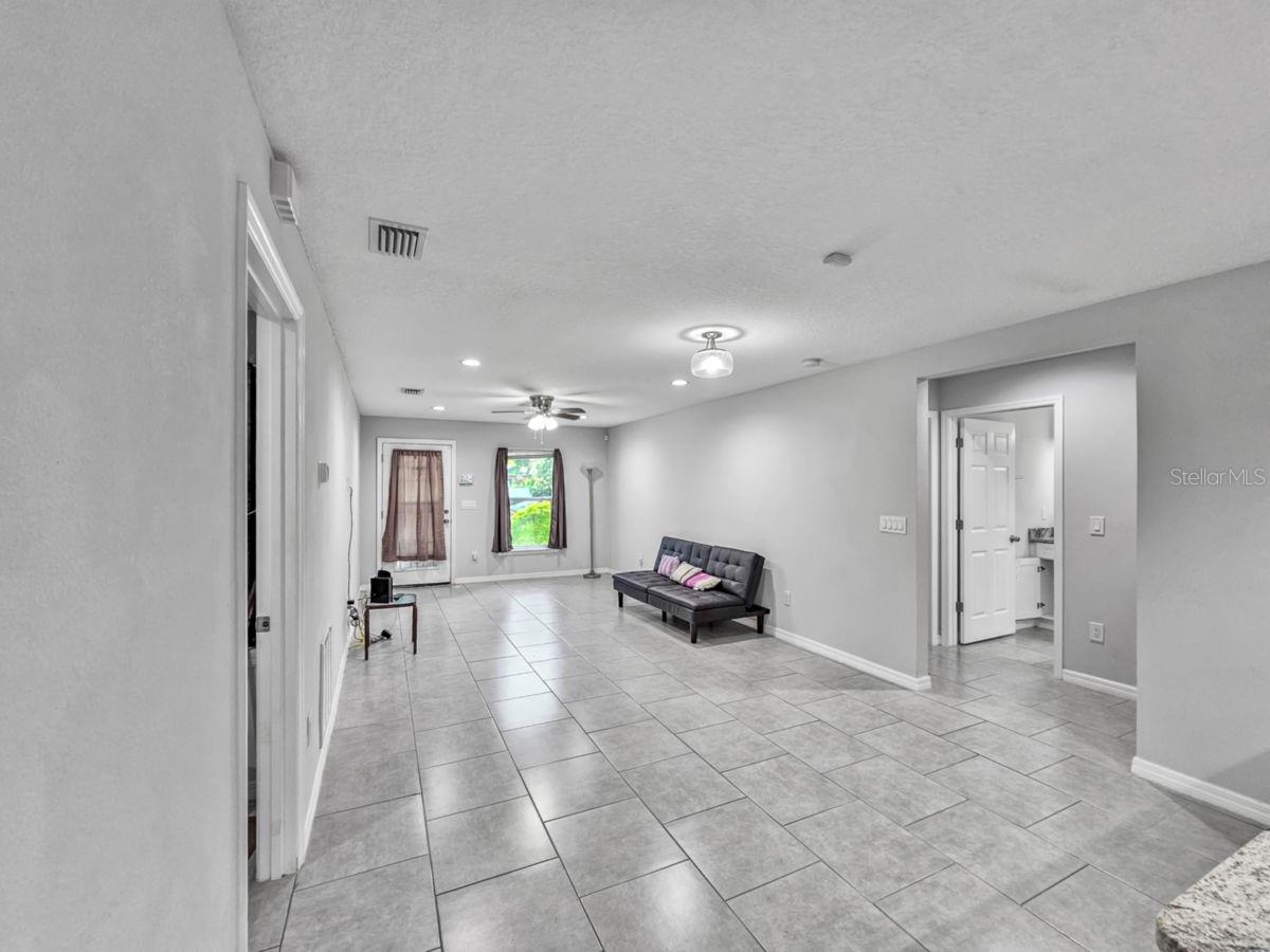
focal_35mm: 13
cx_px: 635
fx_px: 477
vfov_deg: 89.9
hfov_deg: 106.2
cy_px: 476
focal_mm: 2.2
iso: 160
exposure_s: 1/60
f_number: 2.2
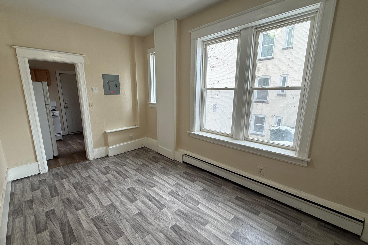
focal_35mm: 16
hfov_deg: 96.6
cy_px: 124
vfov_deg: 73.8
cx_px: 171
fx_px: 164
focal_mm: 2.22
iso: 80
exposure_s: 1/120
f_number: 2.2
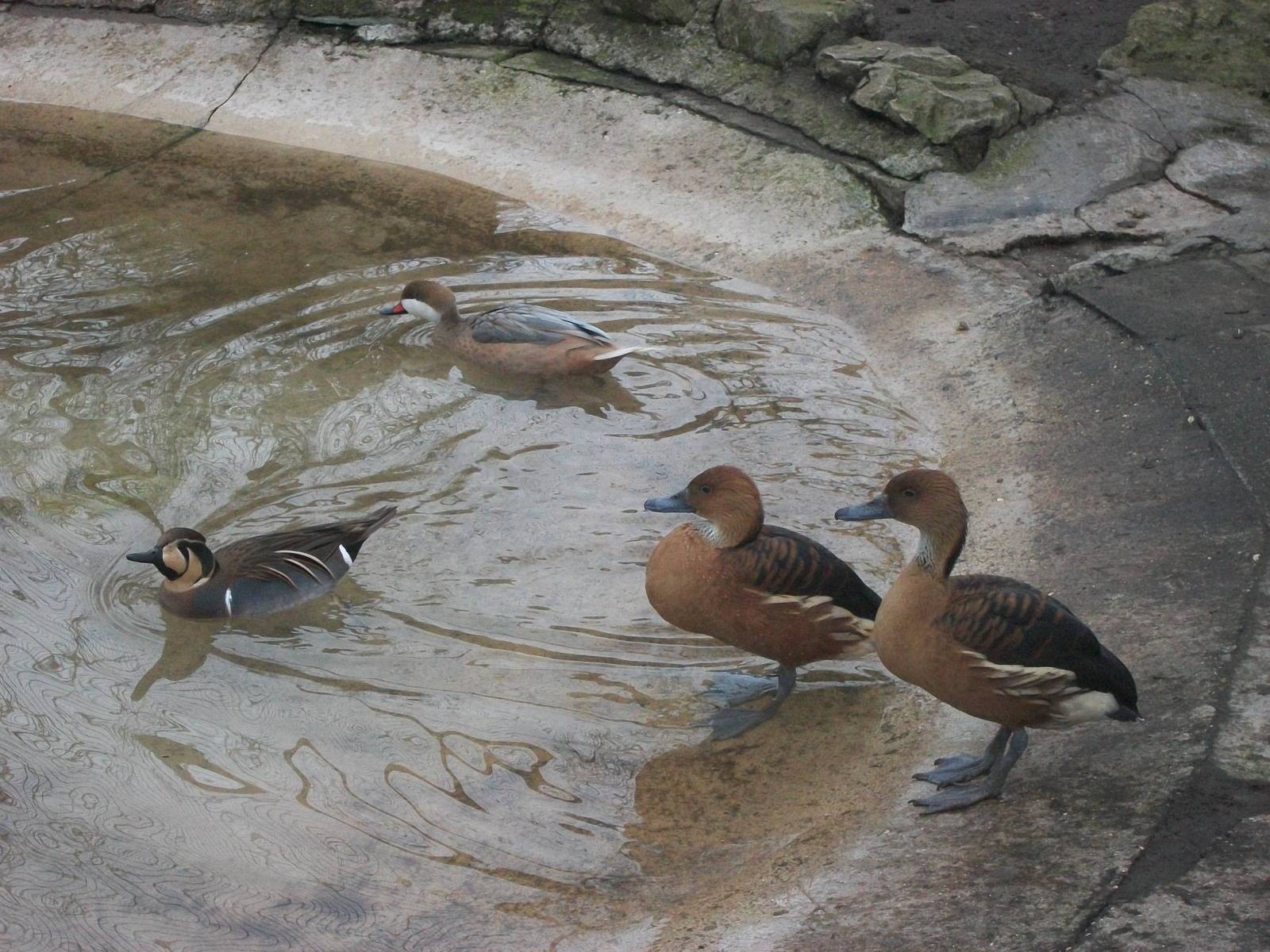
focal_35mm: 96
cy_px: 476
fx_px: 3522
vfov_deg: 15.4
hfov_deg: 20.4
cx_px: 635
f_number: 5.2
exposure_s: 1/500
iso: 320
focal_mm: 17.1
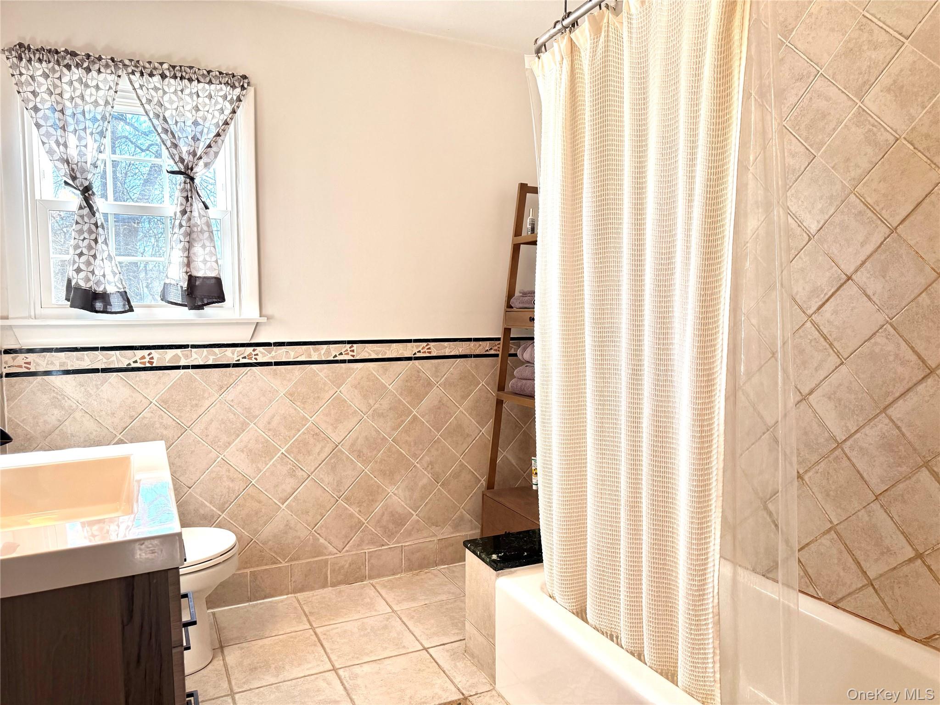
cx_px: 470
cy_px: 352
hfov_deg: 71.6
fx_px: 652
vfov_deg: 56.8
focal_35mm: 24
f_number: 1.78
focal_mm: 6.76
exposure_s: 1/228
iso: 125
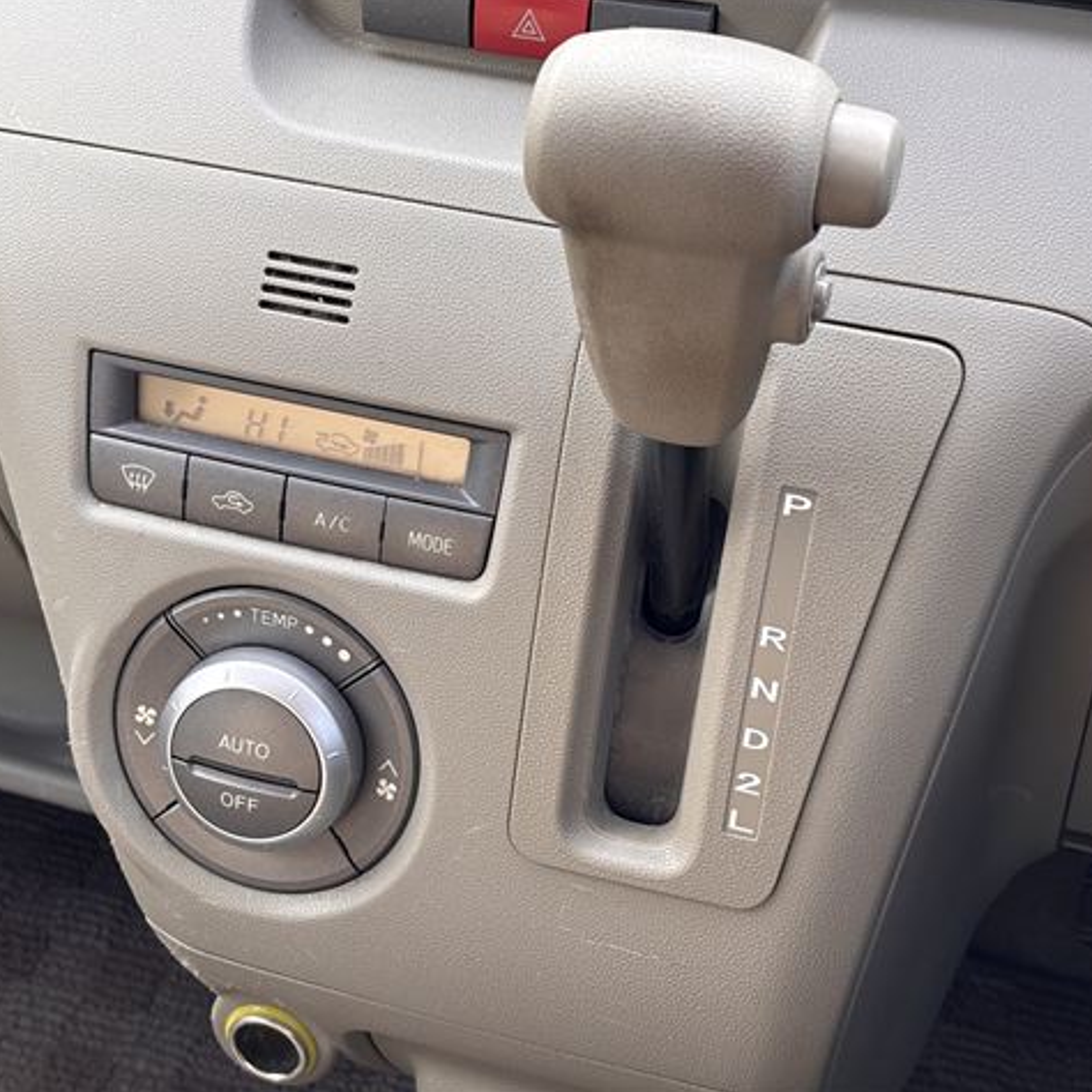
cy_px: 544
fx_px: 2213
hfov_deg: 27.7
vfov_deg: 27.7
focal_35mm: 62
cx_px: 463
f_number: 1.6
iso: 50
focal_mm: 5.96
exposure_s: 1/121
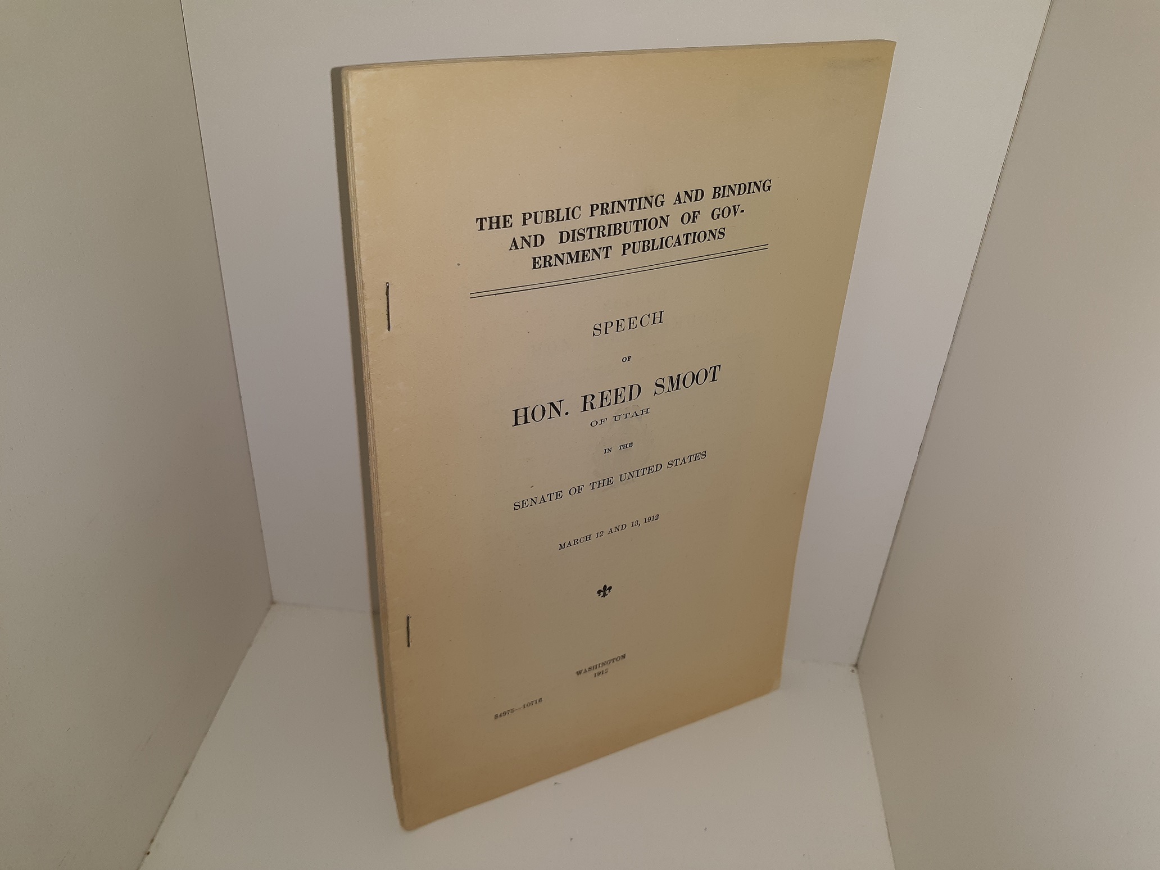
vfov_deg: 49.7
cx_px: 580
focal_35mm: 28
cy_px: 435
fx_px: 938
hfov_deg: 63.4
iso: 40
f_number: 1.7
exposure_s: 1/301
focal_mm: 3.7
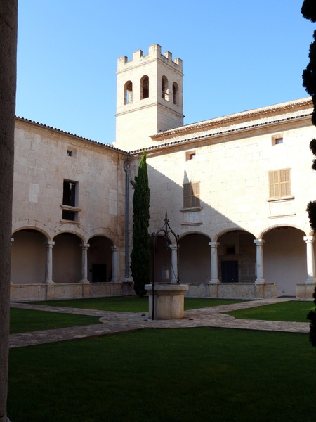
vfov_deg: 52.6
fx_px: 426
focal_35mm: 35
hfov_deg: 40.7
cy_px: 211
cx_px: 158
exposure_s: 1/200
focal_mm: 7.4
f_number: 5.6
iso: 100
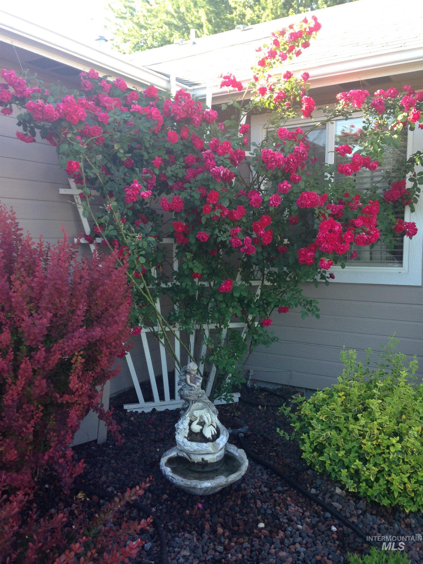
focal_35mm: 33
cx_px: 212
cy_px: 282
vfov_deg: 55.4
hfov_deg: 42.9
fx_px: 538
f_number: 2.4
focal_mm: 4.12
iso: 64
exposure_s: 1/120
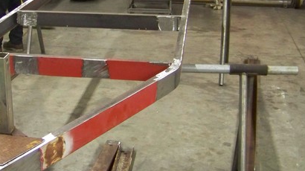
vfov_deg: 17.9
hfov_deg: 31.2
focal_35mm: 67
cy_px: 47
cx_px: 97
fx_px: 542
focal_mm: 5.85
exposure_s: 1/15
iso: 400
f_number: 2.8
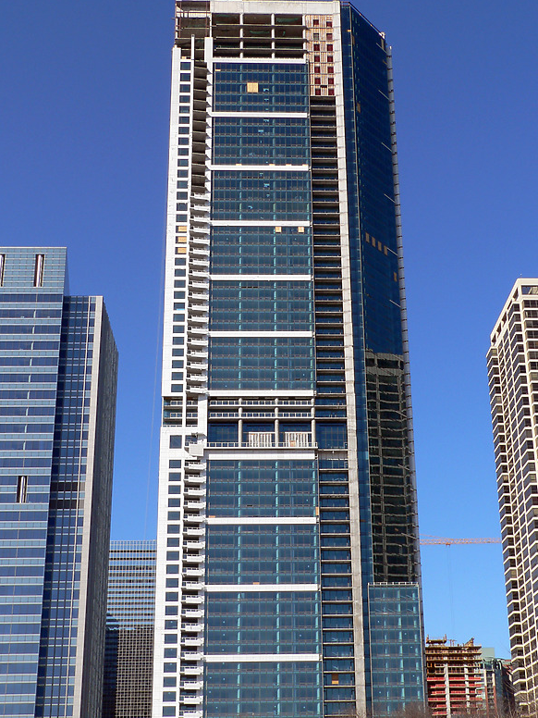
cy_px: 390
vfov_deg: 37.5
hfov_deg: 28.6
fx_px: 1057
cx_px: 281
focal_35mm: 51
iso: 80
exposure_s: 1/500
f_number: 4.6
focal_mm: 7.4
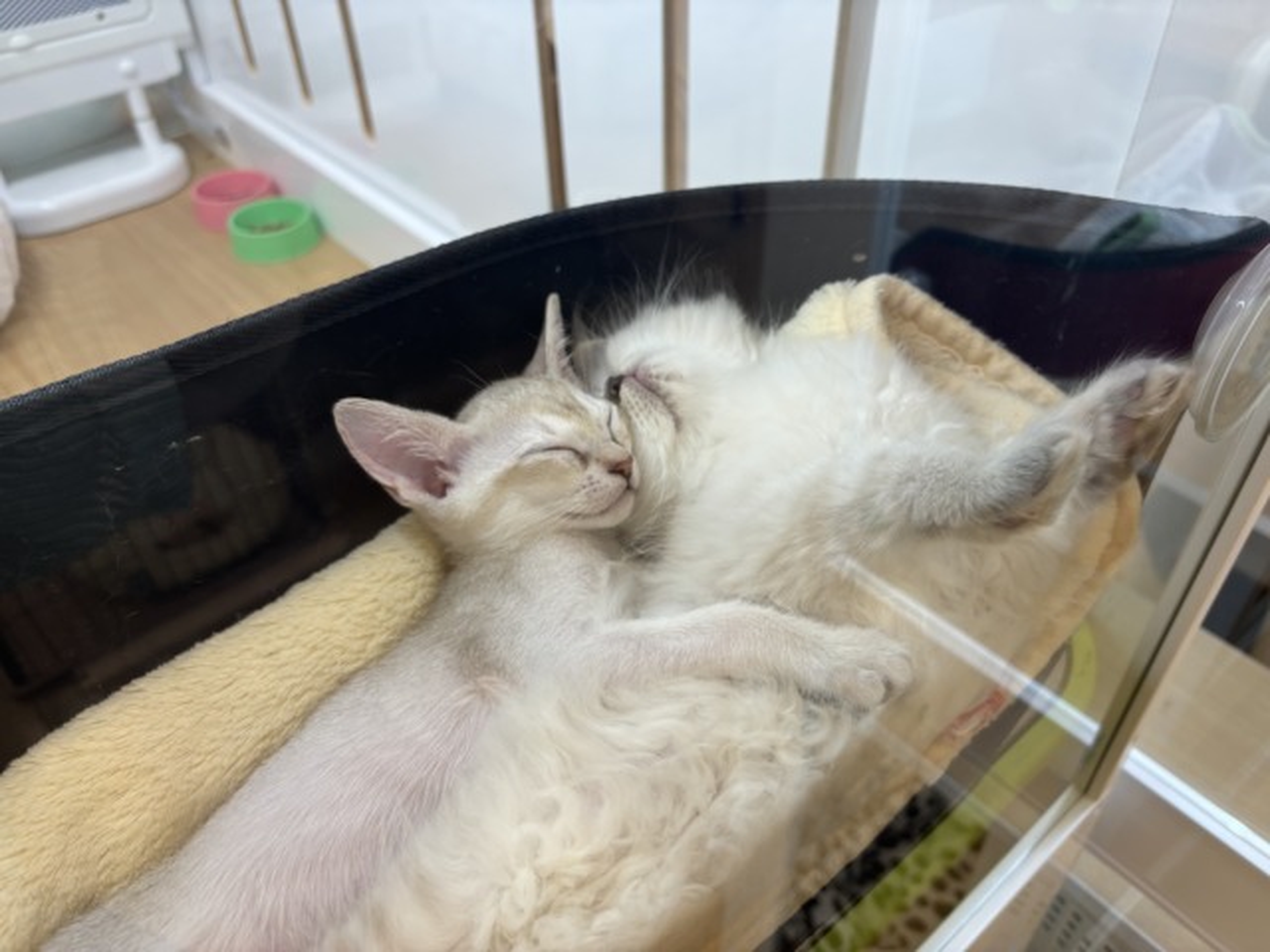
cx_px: 635
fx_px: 954
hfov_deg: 67.3
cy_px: 476
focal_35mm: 26
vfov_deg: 53.1
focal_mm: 5.96
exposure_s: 1/100
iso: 64
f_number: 1.6
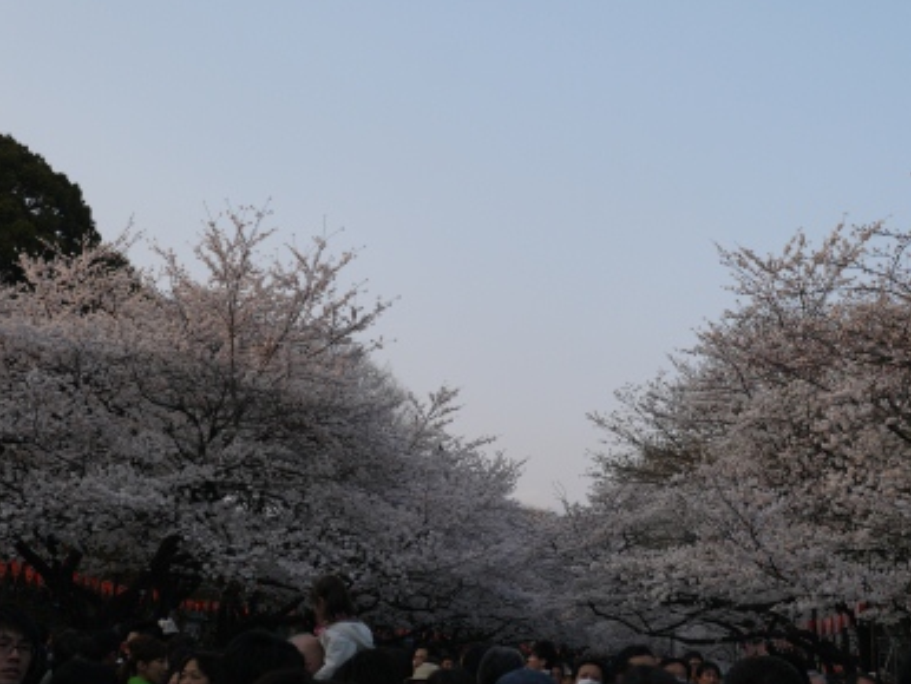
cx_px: 507
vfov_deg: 25.3
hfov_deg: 33.2
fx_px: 1527
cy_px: 333
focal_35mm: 58
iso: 160
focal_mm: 25
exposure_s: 1/250
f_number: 7.1
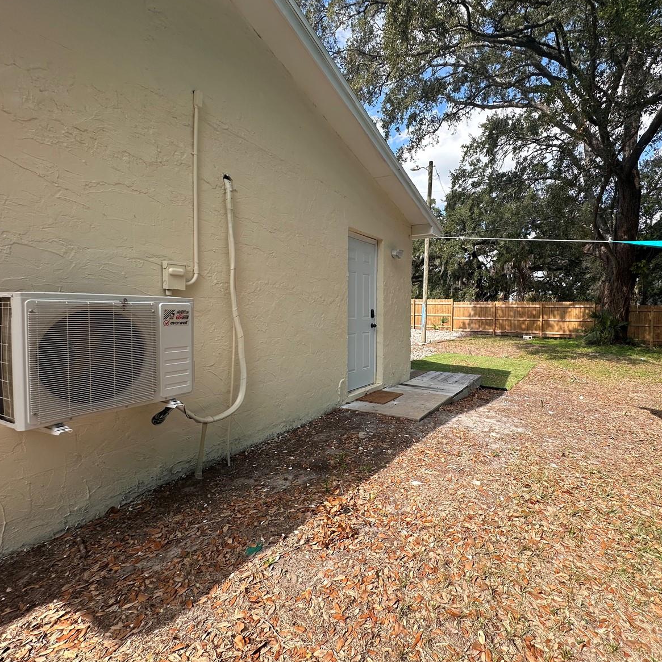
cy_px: 326
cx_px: 395
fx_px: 368
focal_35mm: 17
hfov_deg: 83.0
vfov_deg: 84.0
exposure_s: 1/868
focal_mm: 2.22
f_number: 2.2
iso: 40
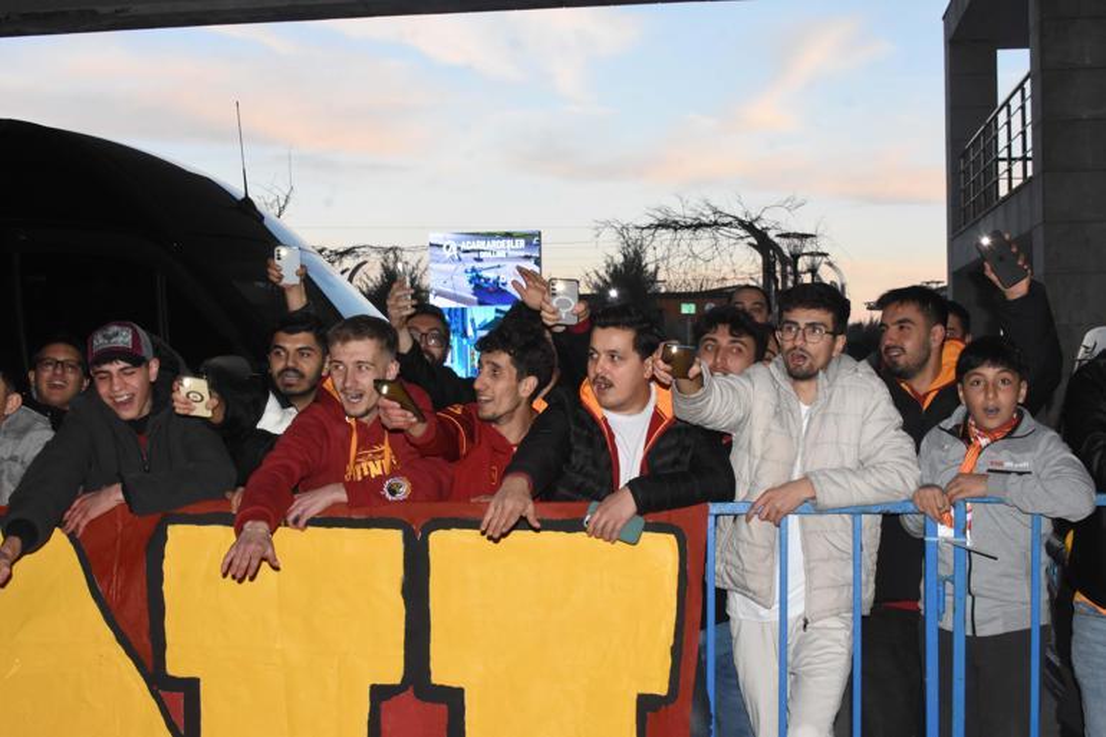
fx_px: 1474
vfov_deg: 28.1
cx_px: 553
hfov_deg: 41.1
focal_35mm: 48
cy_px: 368
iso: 2500
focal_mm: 32
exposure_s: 1/250
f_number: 11
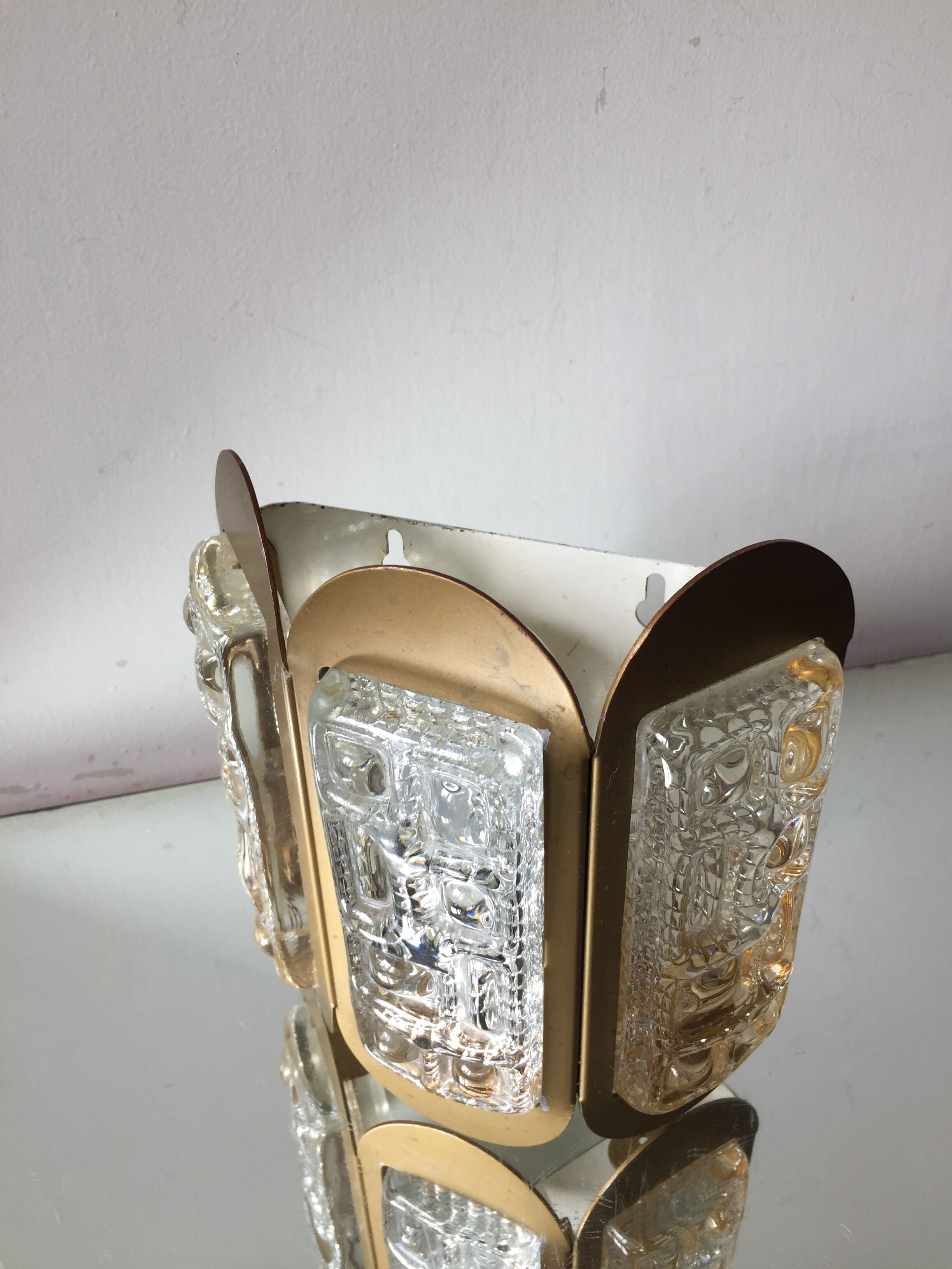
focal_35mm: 29
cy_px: 634
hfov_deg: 48.2
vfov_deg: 61.7
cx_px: 476
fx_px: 1063
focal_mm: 4.15
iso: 40
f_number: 2.2
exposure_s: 1/50
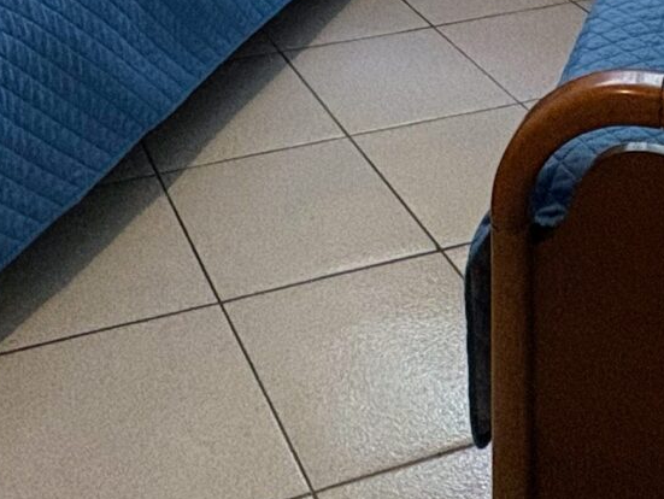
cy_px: -517
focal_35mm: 65
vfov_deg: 16.6
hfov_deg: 29.7
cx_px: 254
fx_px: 1248
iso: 250
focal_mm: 2.22
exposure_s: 1/79
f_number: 2.2
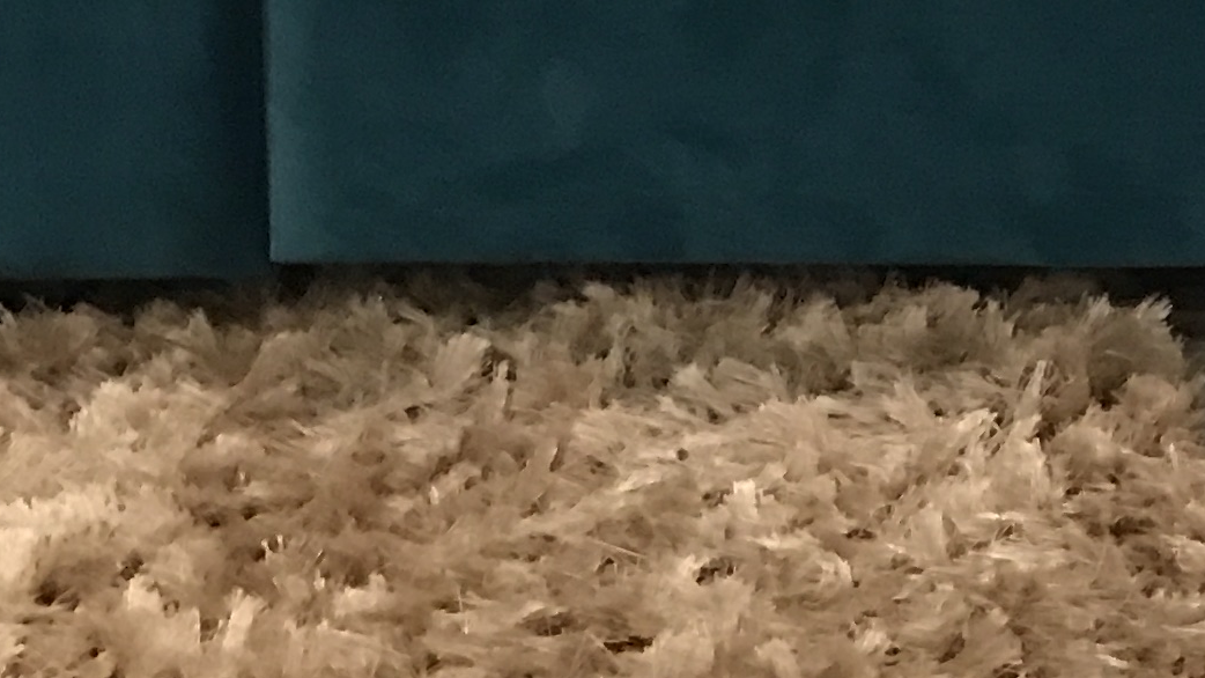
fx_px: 3770
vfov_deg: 9.4
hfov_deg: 16.7
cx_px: 1745
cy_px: -842
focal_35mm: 118
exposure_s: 1/8
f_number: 1.8
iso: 80
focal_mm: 3.99
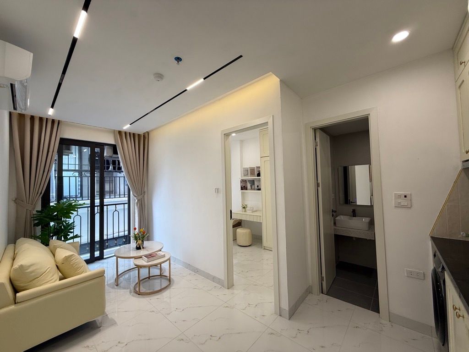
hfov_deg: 102.1
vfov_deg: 85.7
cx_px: 234
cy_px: 176
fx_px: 190
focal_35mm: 14
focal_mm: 2.22
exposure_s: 1/99
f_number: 2.2
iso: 50
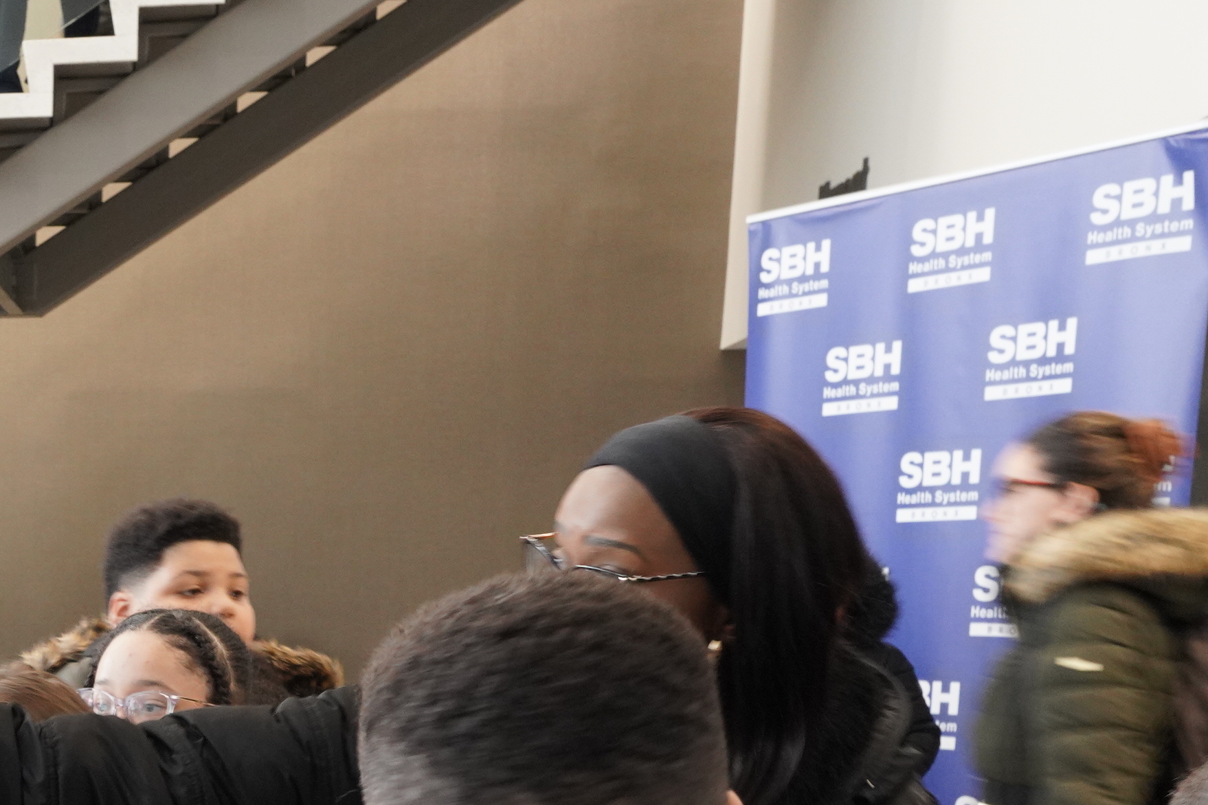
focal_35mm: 71
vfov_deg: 17.8
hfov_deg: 25.5
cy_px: 1074
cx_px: -245
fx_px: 2382
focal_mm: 20
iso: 1000
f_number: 6.3
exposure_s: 1/25
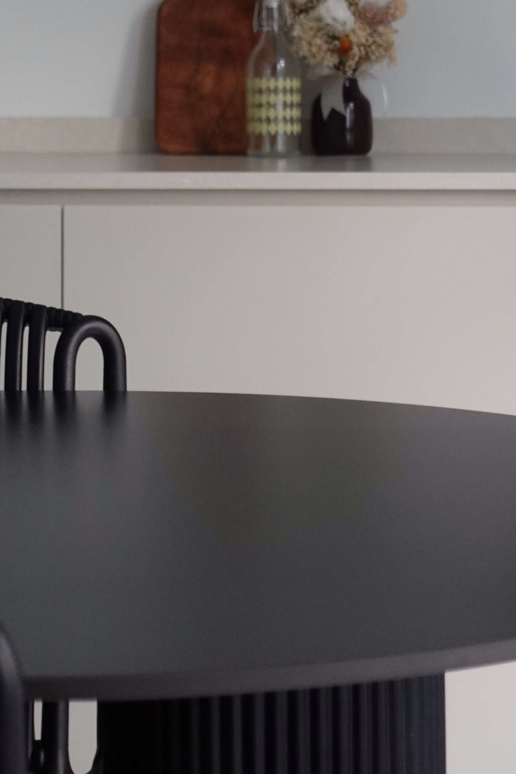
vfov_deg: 17.5
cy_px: 68
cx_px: 138
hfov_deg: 11.9
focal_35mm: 115
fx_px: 2472
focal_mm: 21.64
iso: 800
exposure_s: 1/30
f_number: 2.8
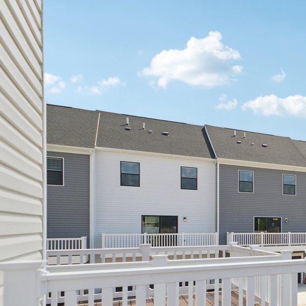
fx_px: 360
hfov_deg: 29.7
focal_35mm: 36
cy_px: 237
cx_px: 447
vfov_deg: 44.2
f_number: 7.1
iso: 200
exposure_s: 1/640
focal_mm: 14
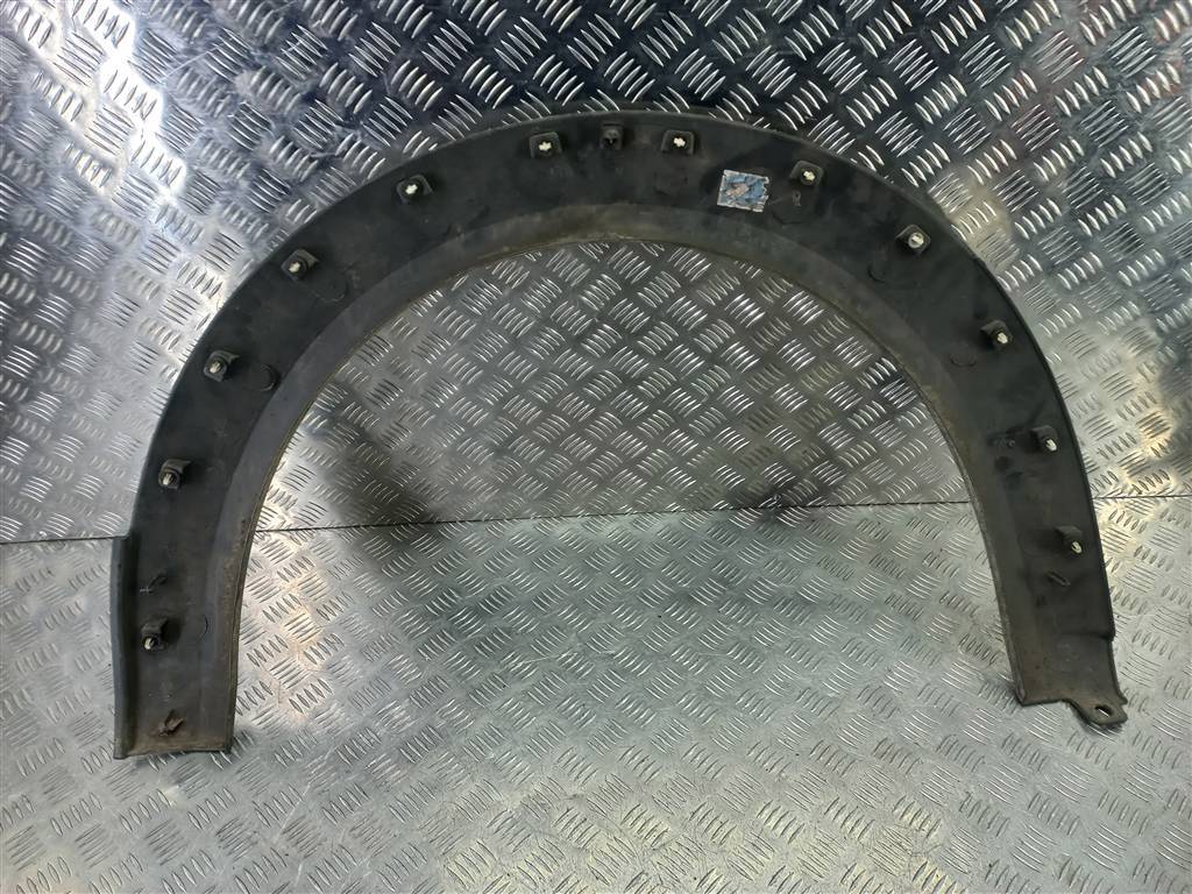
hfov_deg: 69.4
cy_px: 447
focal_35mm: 25
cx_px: 596
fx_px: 861
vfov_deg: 54.9
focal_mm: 4.6
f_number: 1.8
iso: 50
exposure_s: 1/50
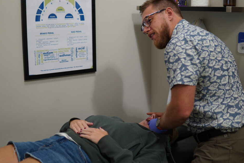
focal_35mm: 49
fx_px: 332
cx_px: 123
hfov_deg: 40.3
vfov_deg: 27.5
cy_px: 75
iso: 100
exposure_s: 1/60
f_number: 1.4
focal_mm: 30
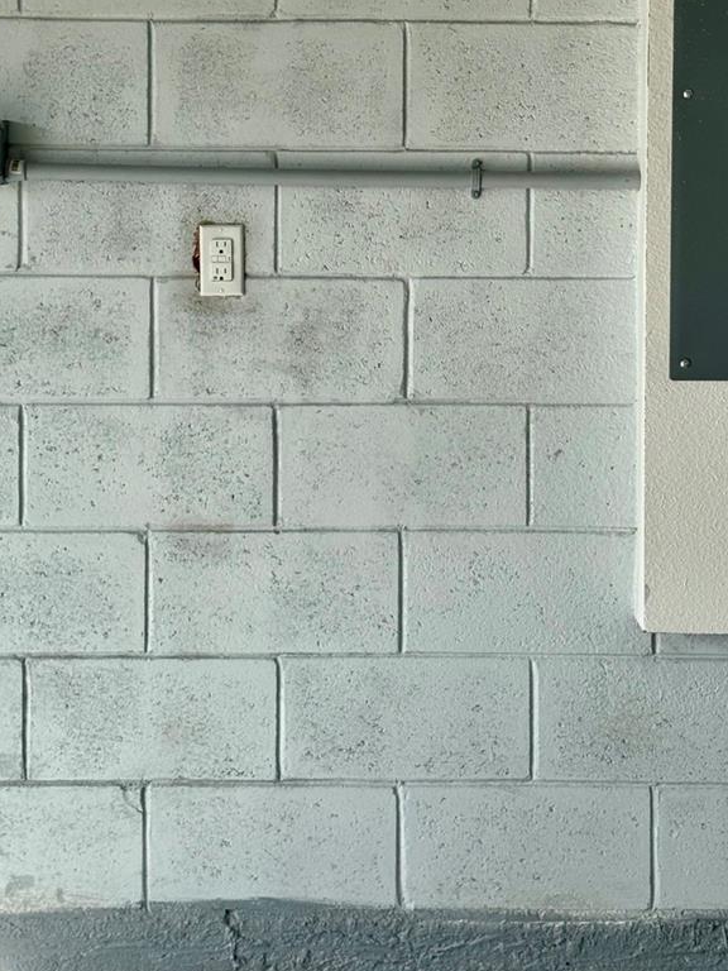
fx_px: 2103
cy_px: 221
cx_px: 407
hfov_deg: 19.6
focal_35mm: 75
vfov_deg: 25.6
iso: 64
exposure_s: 1/1770
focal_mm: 6.76
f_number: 1.78
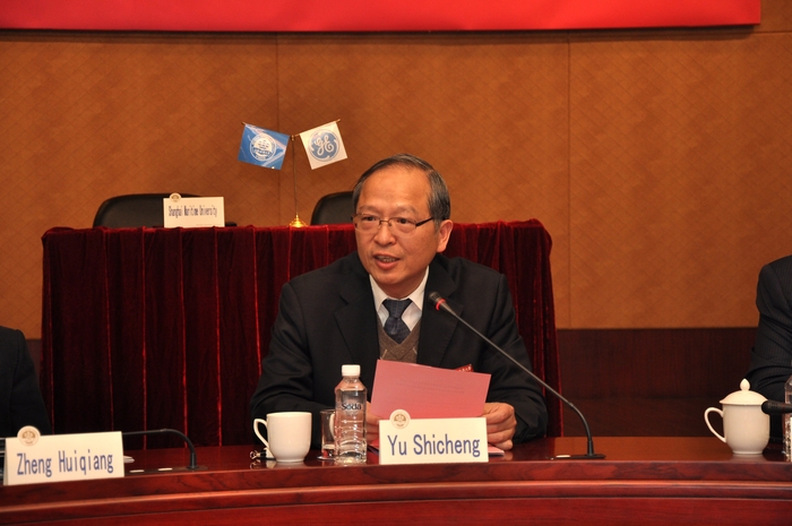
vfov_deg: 12.1
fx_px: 2472
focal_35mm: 112
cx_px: 396
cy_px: 263
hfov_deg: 18.2
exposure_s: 1/60
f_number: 5.3
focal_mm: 75
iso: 400
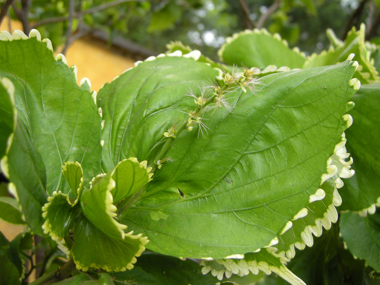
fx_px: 384
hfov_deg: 52.6
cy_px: 142
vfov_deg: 40.7
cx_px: 190
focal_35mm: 35
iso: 64
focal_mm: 7.5
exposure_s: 1/52
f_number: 2.7
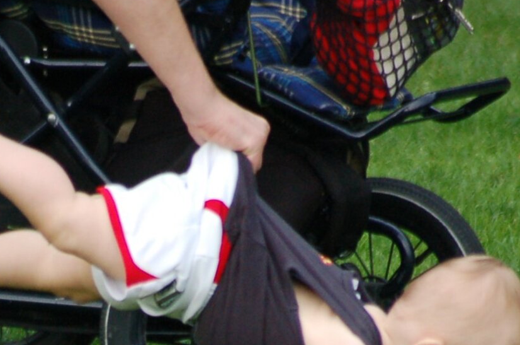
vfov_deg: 1.1
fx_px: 17282
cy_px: 440
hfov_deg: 1.7
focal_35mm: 1199
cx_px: 140
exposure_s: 1/500
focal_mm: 300
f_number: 5.6
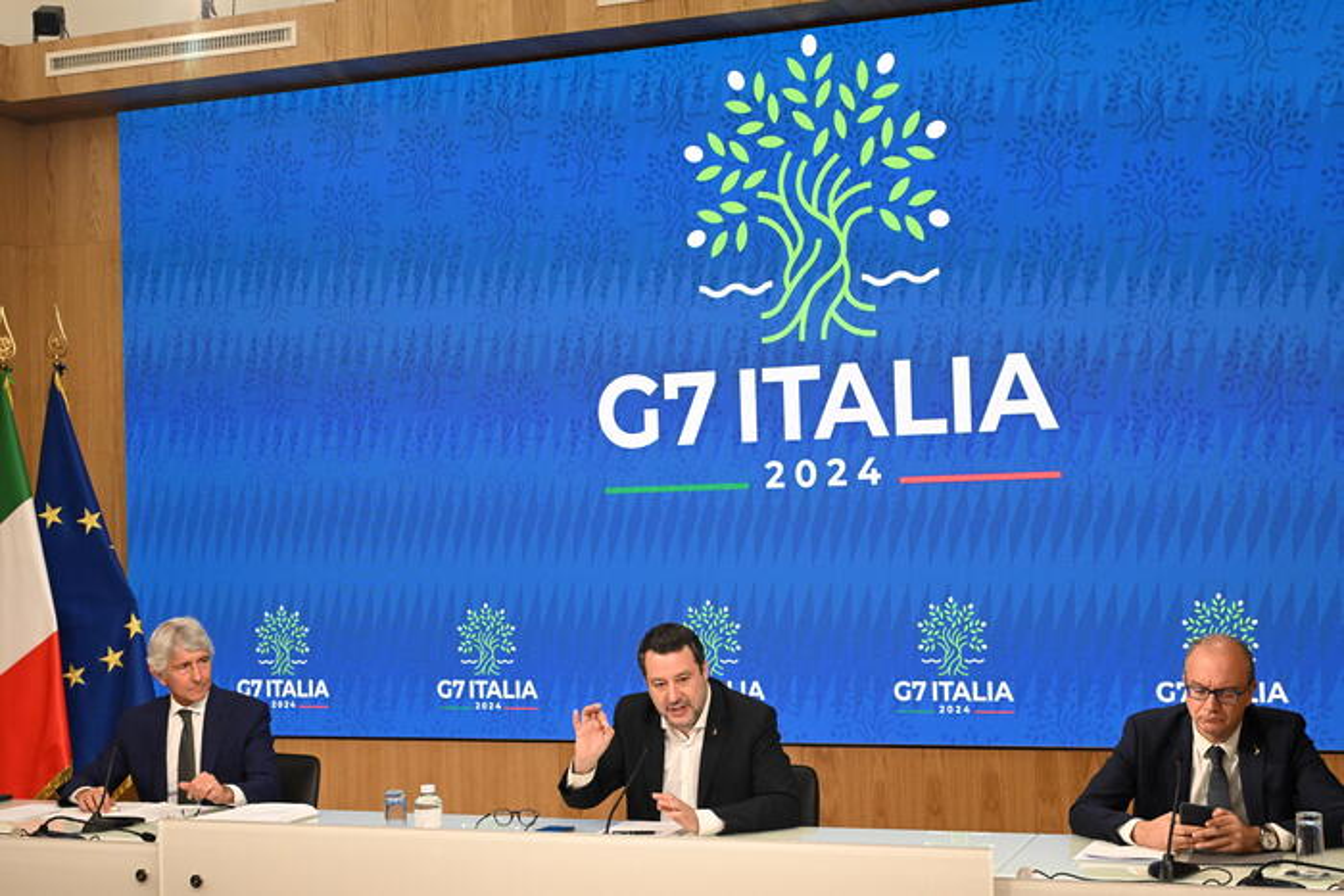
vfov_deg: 28.1
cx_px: 672
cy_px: 448
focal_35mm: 48
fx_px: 1792
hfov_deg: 41.1
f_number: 7.1
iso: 5000
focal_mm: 48
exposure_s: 1/400
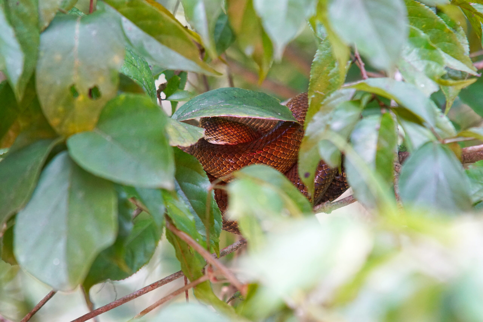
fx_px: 4025
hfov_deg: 6.9
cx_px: 242
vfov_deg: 4.6
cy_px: 161
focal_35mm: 300
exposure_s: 1/320
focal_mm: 200
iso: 1250
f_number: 4
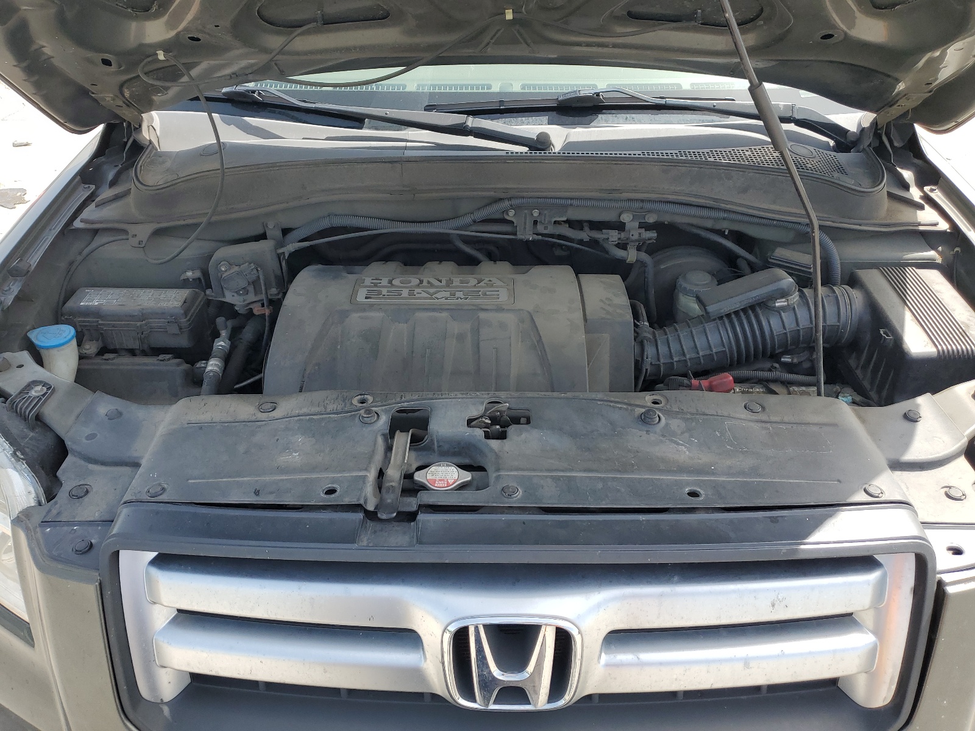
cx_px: 488
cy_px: 366
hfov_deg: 67.3
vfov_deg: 53.1
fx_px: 732
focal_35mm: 26
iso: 50
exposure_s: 1/833
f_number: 1.5
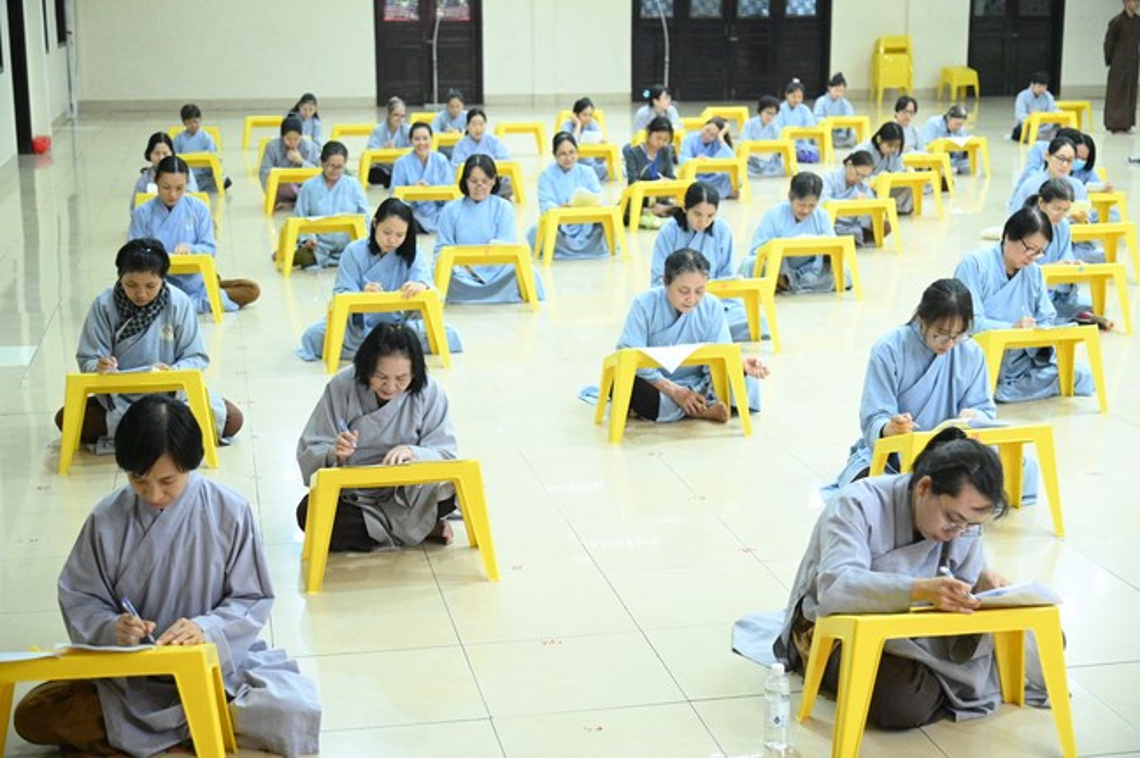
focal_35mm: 52
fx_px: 1645
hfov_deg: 38.2
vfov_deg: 25.9
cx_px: 570
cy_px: 379
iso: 16000
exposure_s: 1/200
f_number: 4
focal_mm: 52
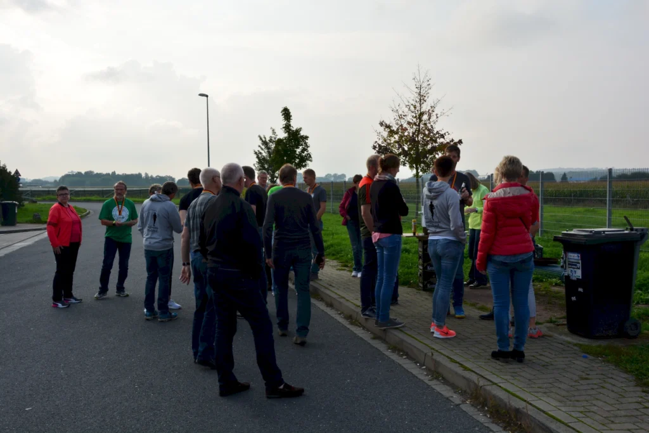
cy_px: 216
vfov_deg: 36.9
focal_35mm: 36
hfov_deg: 53.1
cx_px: 324
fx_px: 649
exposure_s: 1/250
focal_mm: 24
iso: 200
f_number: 10
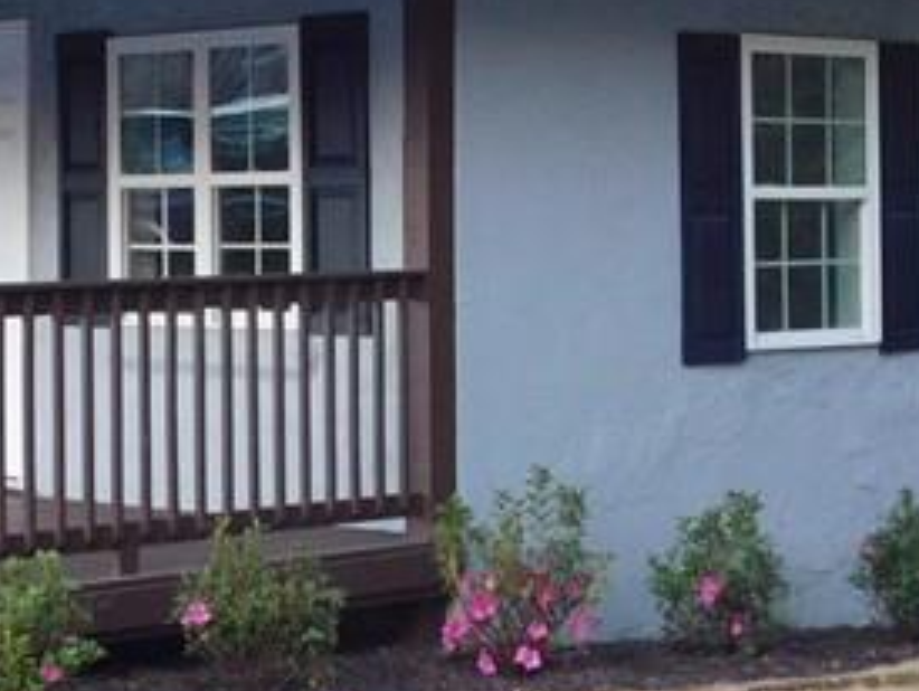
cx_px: 473
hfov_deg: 17.6
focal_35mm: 112
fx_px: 2976
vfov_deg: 13.1
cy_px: 87
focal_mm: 5.3
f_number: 3.2
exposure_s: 1/30
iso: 220
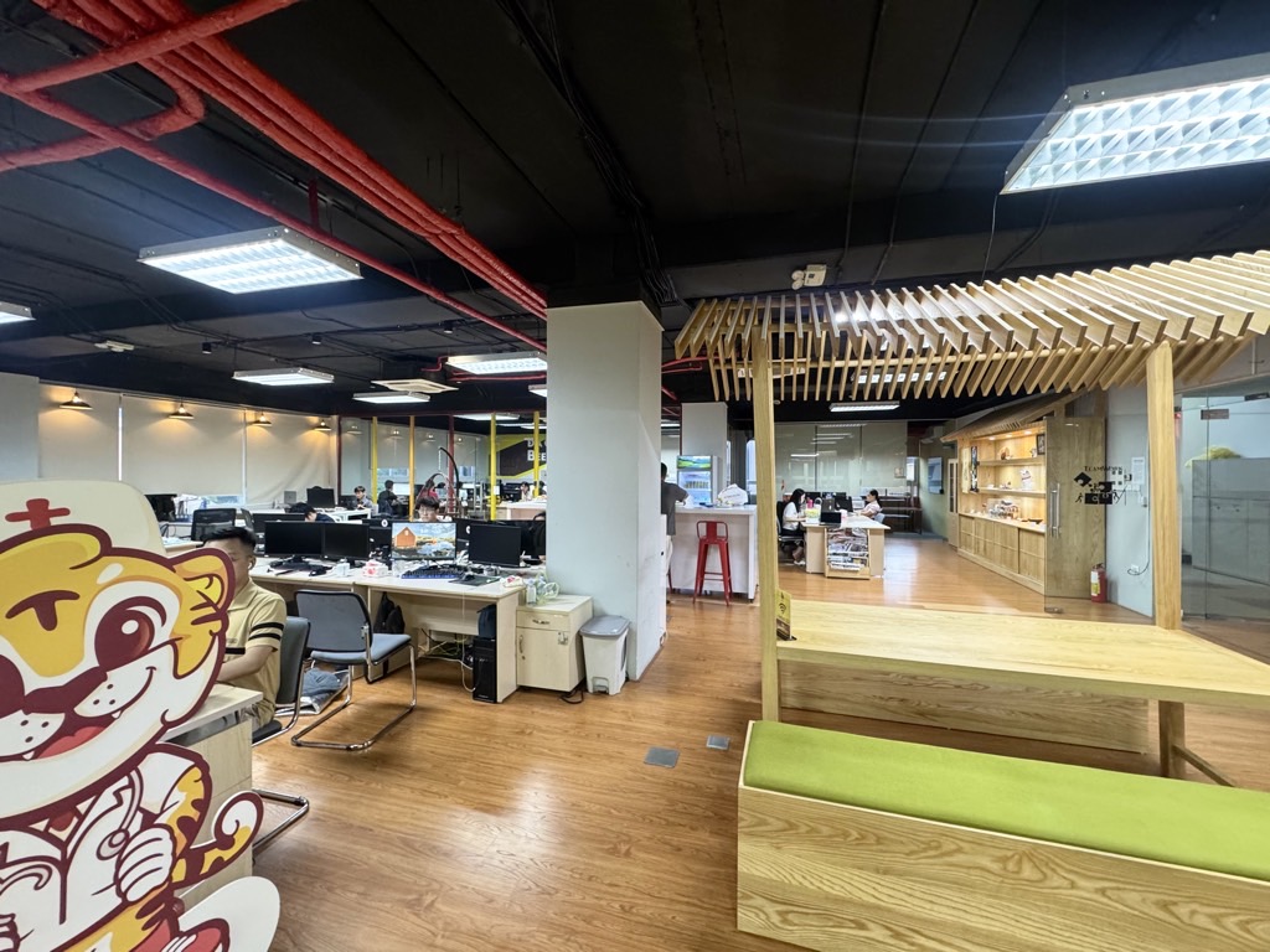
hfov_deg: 102.1
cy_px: 476
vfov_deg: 85.7
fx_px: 514
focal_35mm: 14
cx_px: 635
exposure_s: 1/50
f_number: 2.2
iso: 320
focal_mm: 2.22
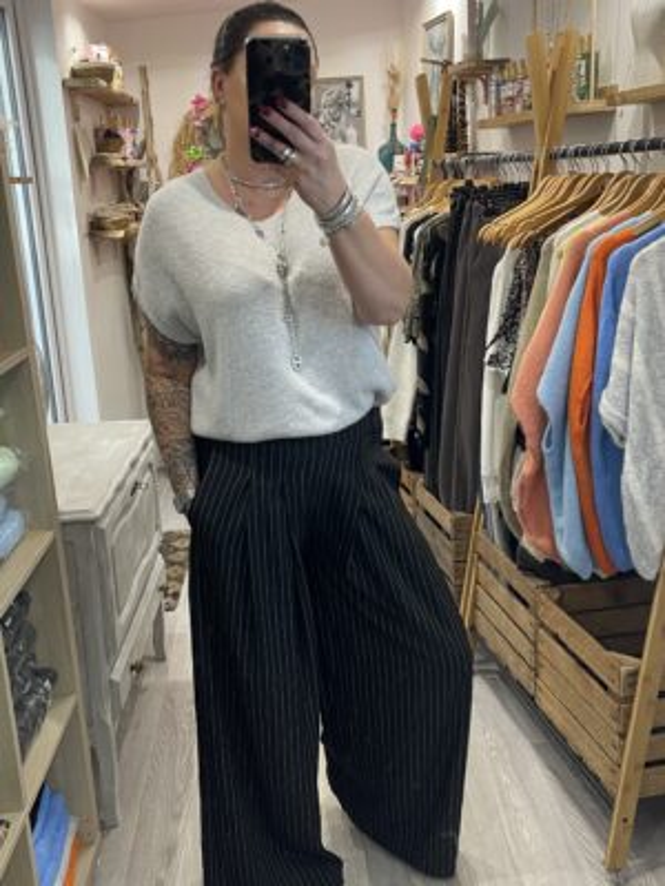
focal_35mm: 25
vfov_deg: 69.4
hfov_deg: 54.9
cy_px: 443
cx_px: 332
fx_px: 640
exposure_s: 1/50
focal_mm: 5.1
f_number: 1.6
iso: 100
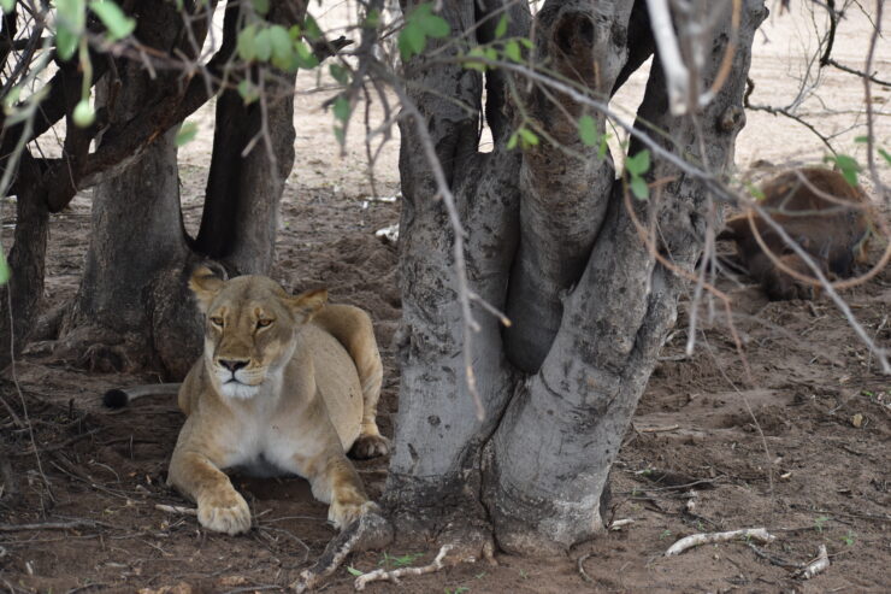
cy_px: 297
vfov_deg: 13.0
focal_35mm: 105
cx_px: 446
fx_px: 2598
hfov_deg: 19.5
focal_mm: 70
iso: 560
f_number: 4.5
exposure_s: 1/1000
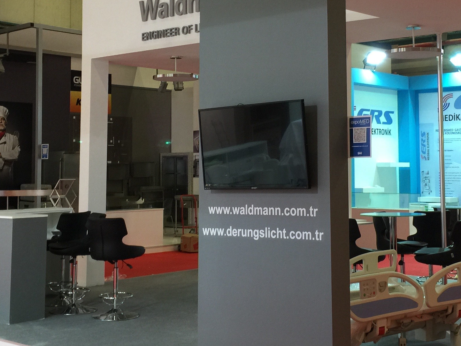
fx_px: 786
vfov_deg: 24.6
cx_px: 283
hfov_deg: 32.6
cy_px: 106
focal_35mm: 59
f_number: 2.2
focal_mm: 4.15
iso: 32
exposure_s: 1/15
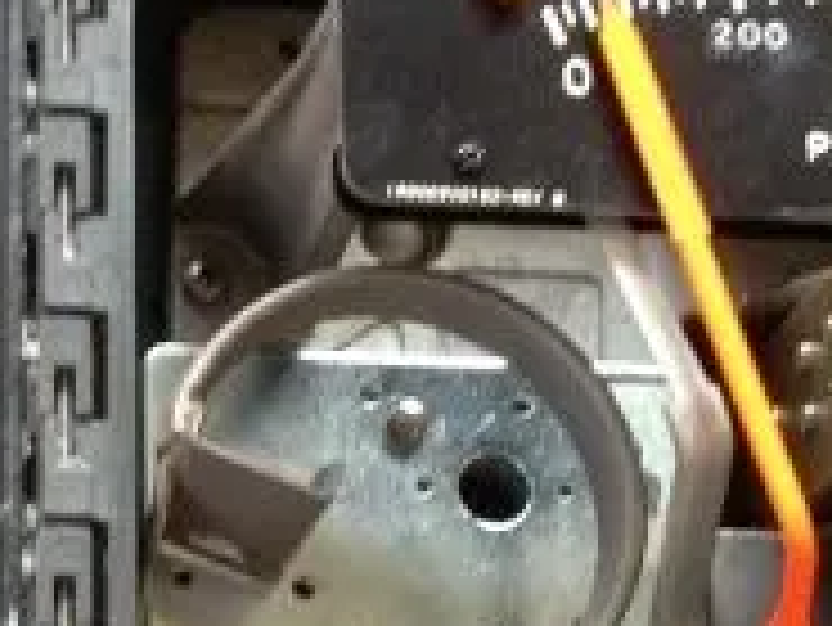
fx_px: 2910
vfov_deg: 12.2
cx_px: 135
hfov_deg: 16.1
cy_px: 576
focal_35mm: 121
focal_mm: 4.28
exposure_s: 1/20
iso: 250
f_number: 2.4
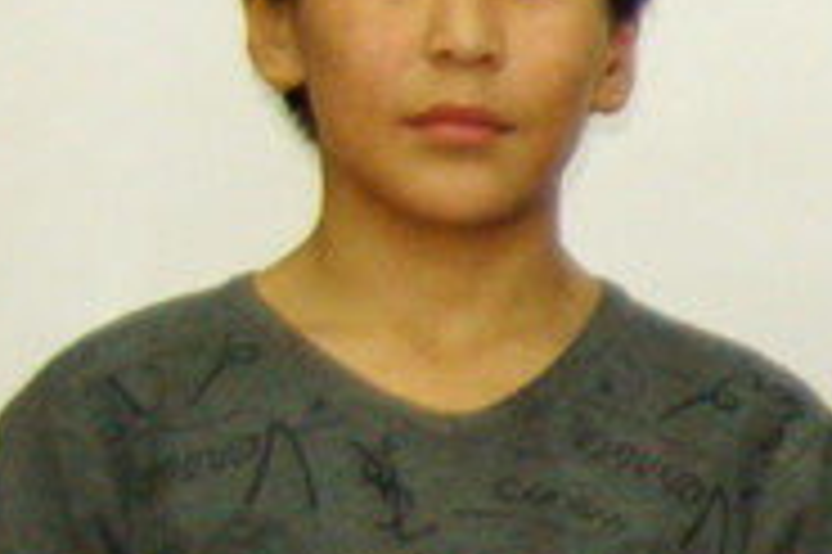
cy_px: 694
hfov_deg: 7.2
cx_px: 2496
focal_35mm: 253
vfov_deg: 5.4
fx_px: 5842
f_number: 4
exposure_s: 1/125
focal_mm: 26
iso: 800
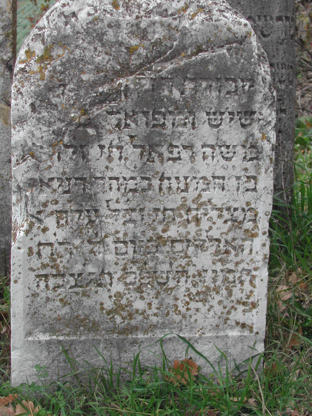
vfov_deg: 29.0
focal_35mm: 67
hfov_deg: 21.9
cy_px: 208
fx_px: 805
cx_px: 156
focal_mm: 14.2
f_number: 3.7
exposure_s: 1/60.1
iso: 100
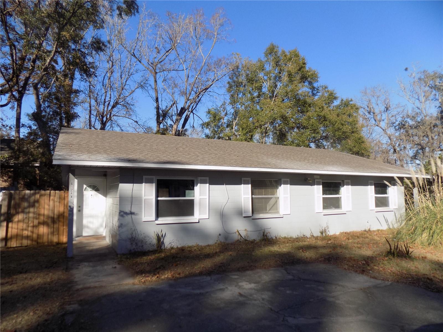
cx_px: 222
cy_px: 166
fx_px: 294
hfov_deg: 73.9
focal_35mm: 23
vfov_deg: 58.9
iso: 80
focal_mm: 4
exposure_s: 1/1000
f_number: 3.1
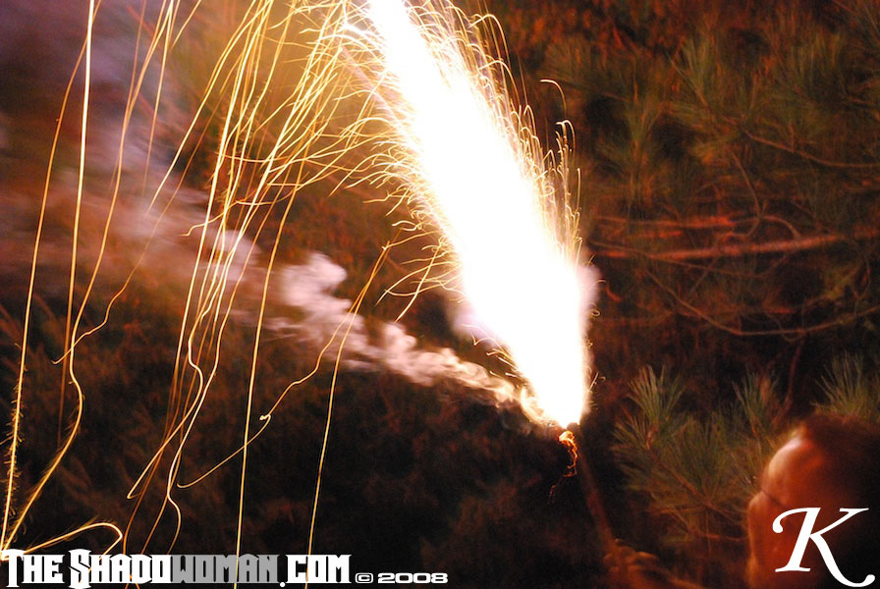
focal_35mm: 82
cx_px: 440
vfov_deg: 16.6
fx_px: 2019
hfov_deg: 24.6
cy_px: 294
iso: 3200
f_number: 5.6
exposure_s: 3.6
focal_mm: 55
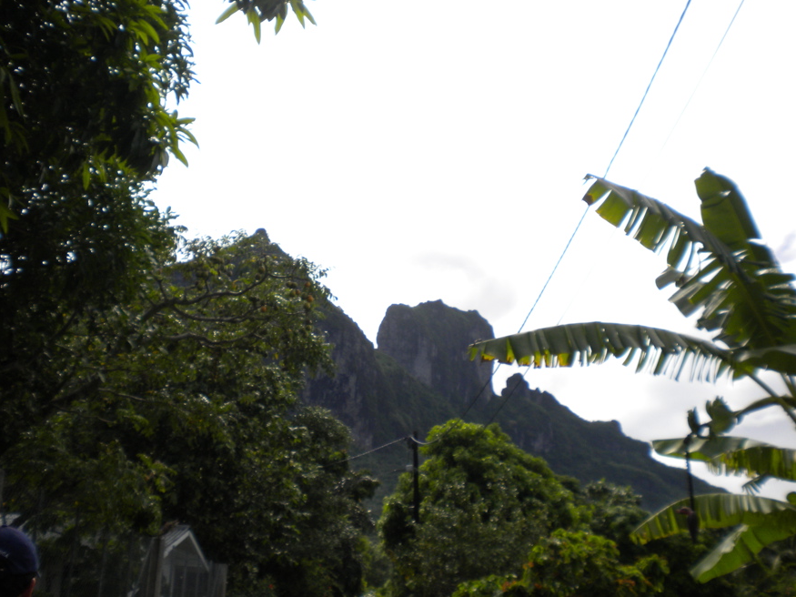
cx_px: 392
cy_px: 304
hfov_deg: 51.4
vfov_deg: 39.6
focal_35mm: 36
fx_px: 828
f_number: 4.6
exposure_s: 1/1000
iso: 80
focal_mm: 6.3
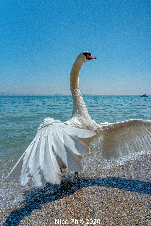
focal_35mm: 24
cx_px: 76
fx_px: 151
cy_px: 113
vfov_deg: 73.7
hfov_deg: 53.1
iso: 2500
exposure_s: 1/6400
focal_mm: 24
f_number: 8
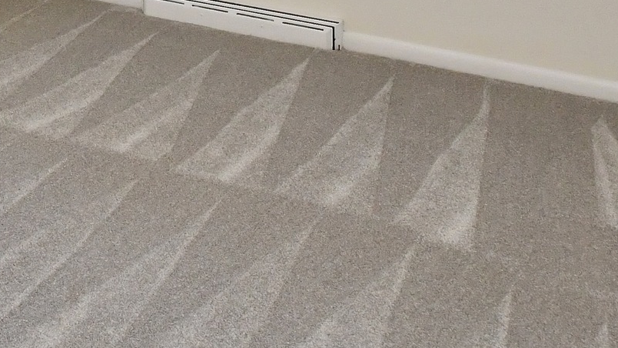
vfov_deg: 16.7
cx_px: -135
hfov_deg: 29.6
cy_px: -275
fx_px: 983
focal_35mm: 60
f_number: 6.3
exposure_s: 1/100
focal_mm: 10
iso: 640
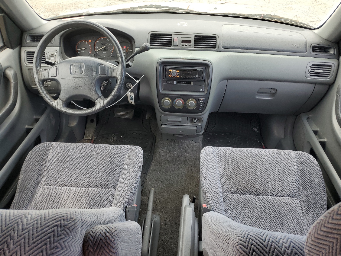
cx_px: 170
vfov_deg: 53.1
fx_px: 256
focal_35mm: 26
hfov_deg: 67.3
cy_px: 128
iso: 50
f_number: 1.5
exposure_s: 1/222
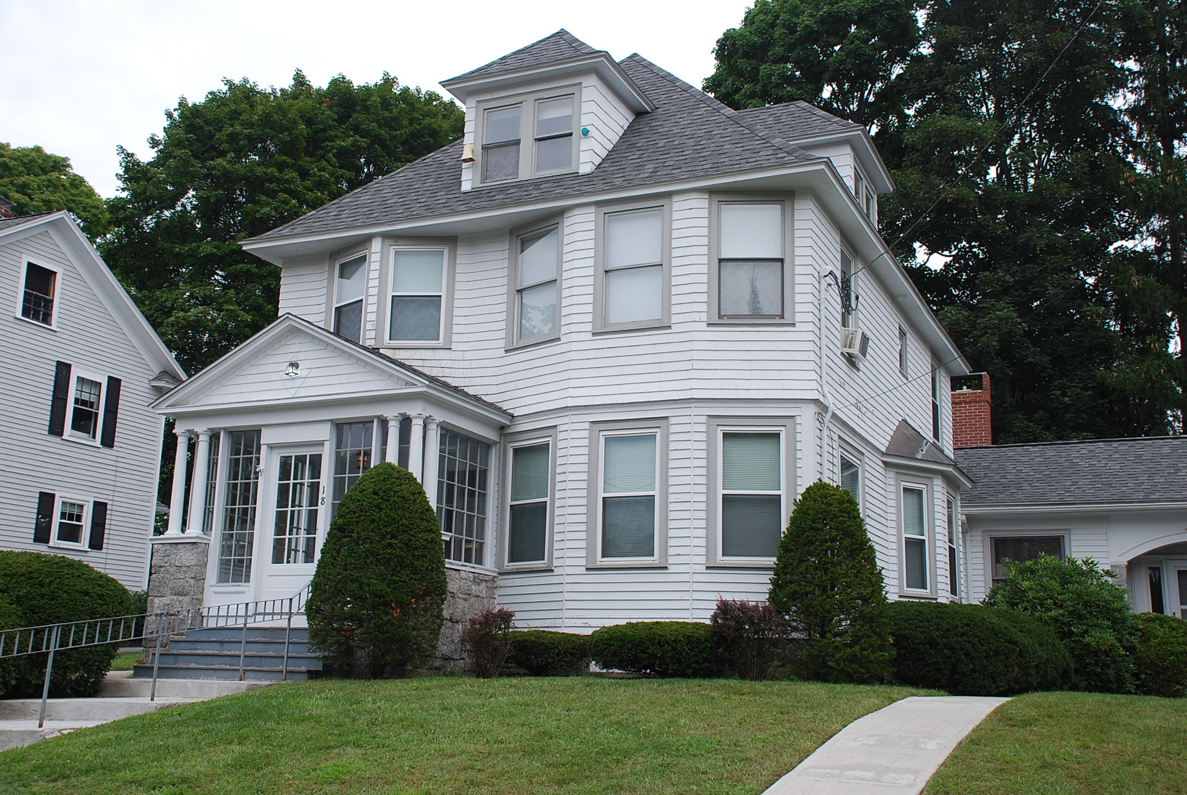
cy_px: 398
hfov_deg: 49.5
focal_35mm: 39
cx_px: 594
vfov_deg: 34.3
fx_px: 1287
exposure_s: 1/160
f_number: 6.3
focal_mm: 26
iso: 100
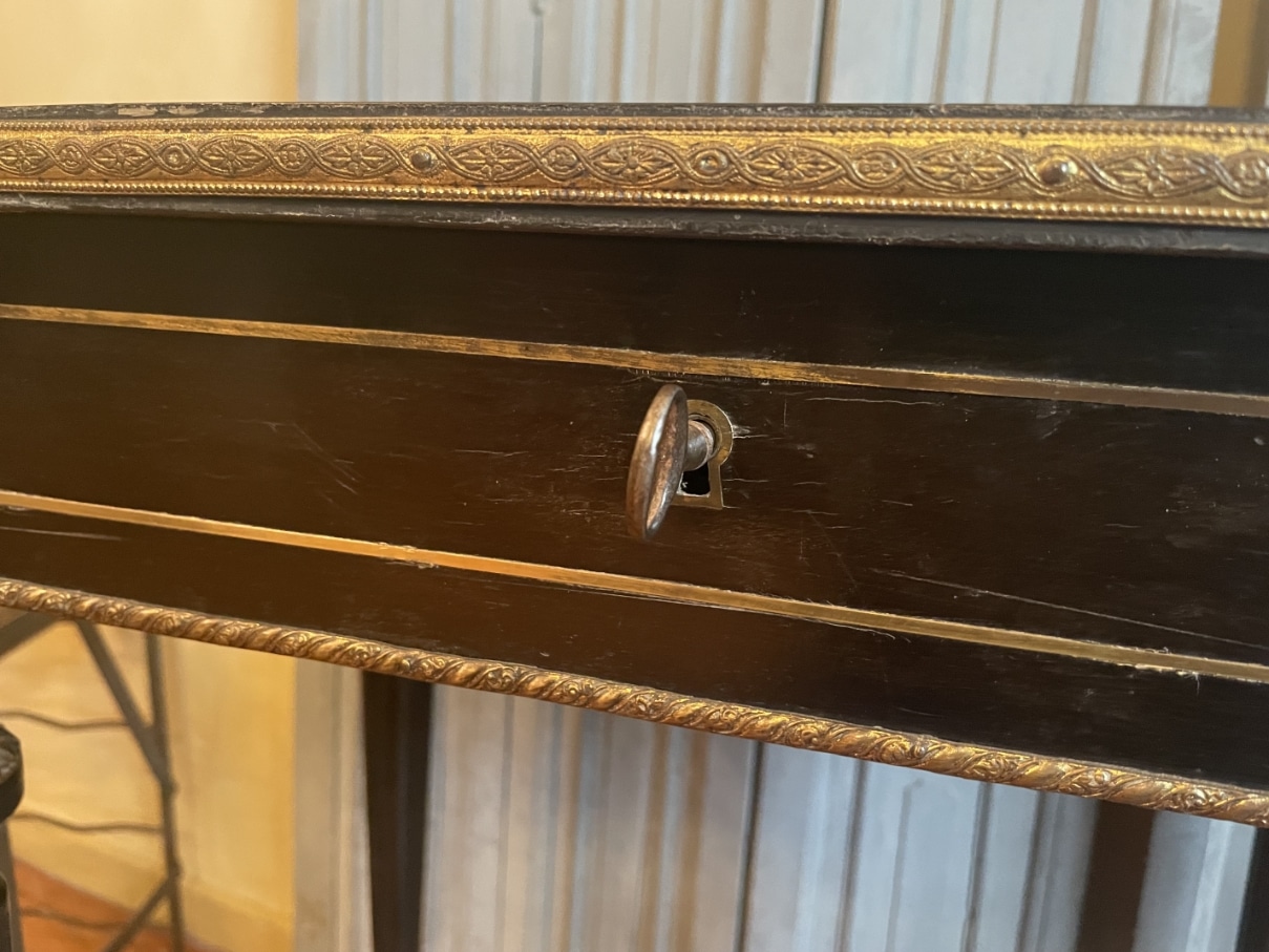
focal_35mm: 26
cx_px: 634
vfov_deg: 53.1
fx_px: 953
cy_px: 476
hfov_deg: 67.3
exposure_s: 1/25
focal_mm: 4.2
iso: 640
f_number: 1.6
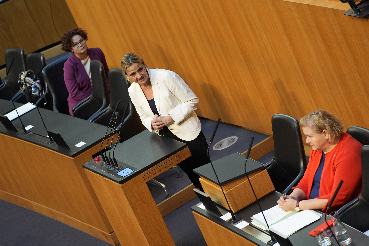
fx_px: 1640
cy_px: 123
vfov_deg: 8.6
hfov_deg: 12.8
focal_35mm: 160
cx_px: 184
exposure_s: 1/250
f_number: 5
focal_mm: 160
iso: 2500
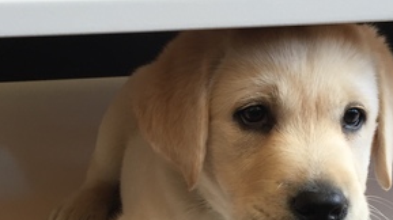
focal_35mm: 70
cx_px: 188
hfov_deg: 30.2
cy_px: 171
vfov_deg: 17.1
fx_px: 729
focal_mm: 4.15
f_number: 2.2
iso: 32
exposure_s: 1/33
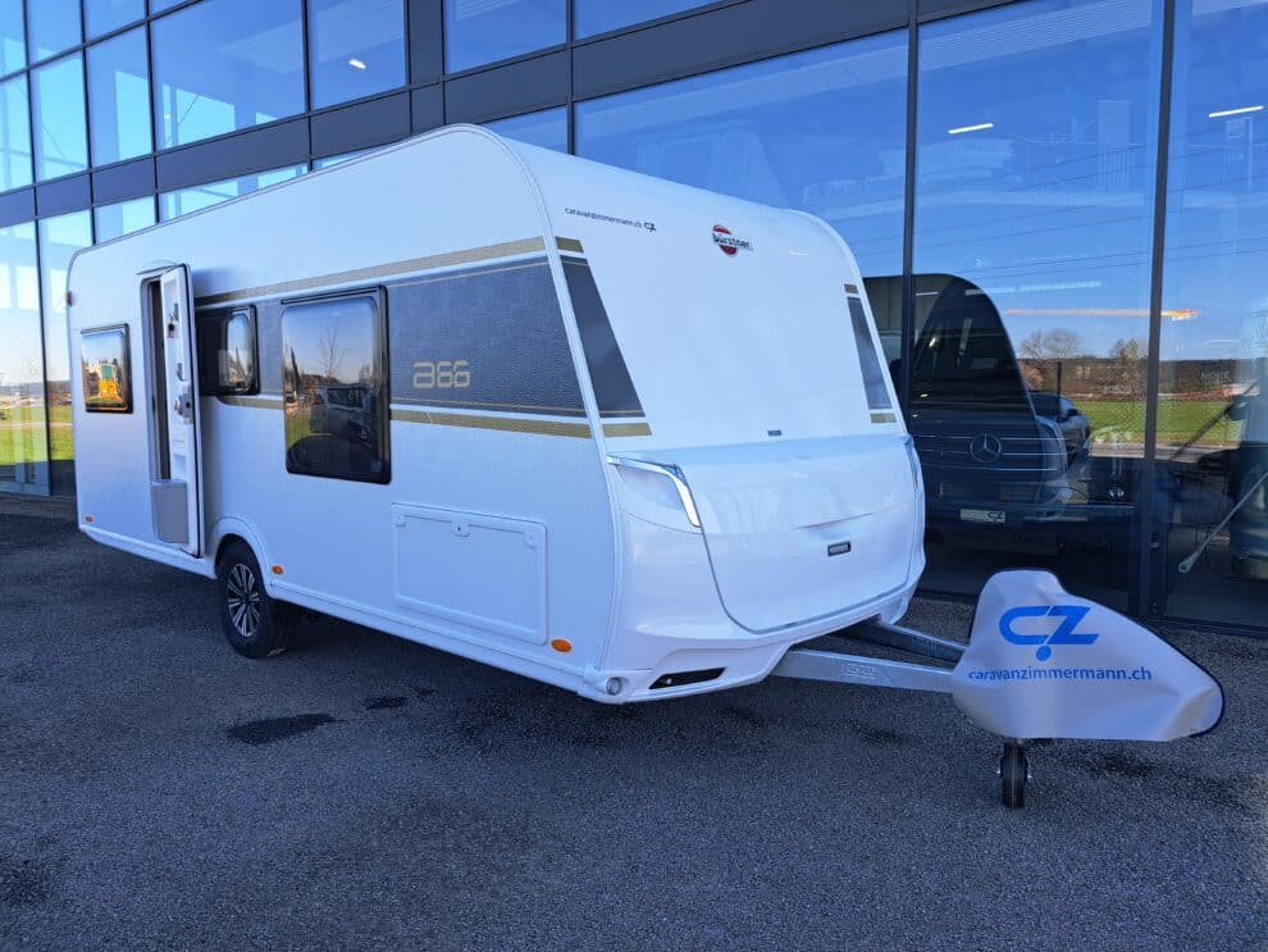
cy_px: 476
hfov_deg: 71.6
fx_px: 879
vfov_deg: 56.8
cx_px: 634
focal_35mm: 24
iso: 50
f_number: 1.8
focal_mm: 5.23
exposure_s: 1/199
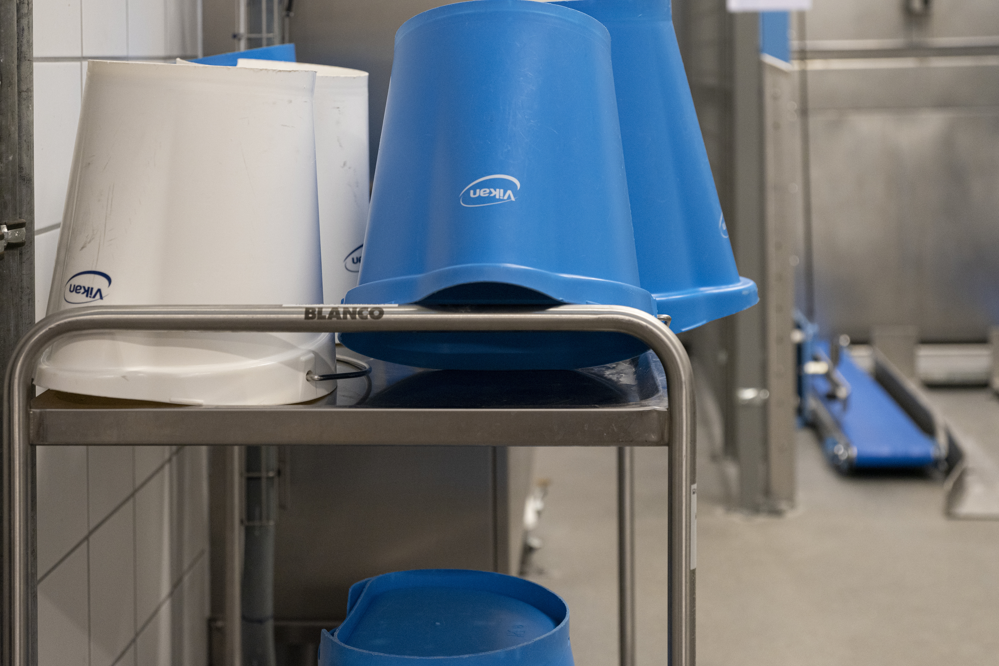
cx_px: 510
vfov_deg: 23.8
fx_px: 1582
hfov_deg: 35.1
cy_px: 293
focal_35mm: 57
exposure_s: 1/125
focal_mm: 64
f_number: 4
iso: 1600
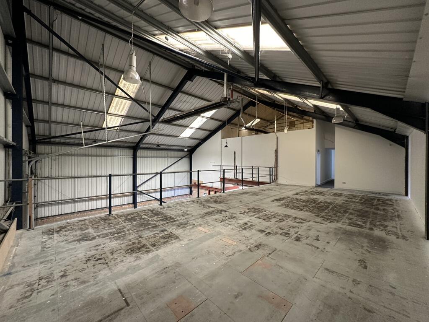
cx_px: 214
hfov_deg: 102.1
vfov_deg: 85.7
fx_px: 174
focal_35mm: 14
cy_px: 161
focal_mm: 2.22
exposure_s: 1/50
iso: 320
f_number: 2.2
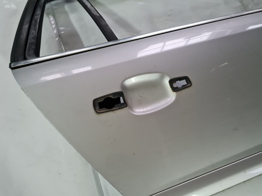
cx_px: 131
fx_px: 197
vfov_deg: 53.1
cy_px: 98
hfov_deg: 67.3
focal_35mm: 26
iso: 400
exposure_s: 1/50
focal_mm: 5.4
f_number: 1.8
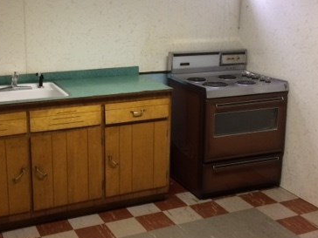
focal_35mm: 51
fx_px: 469
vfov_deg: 28.5
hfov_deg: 37.4
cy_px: 91
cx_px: 141
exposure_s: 1/30
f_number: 2.2
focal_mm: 4.15
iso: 125
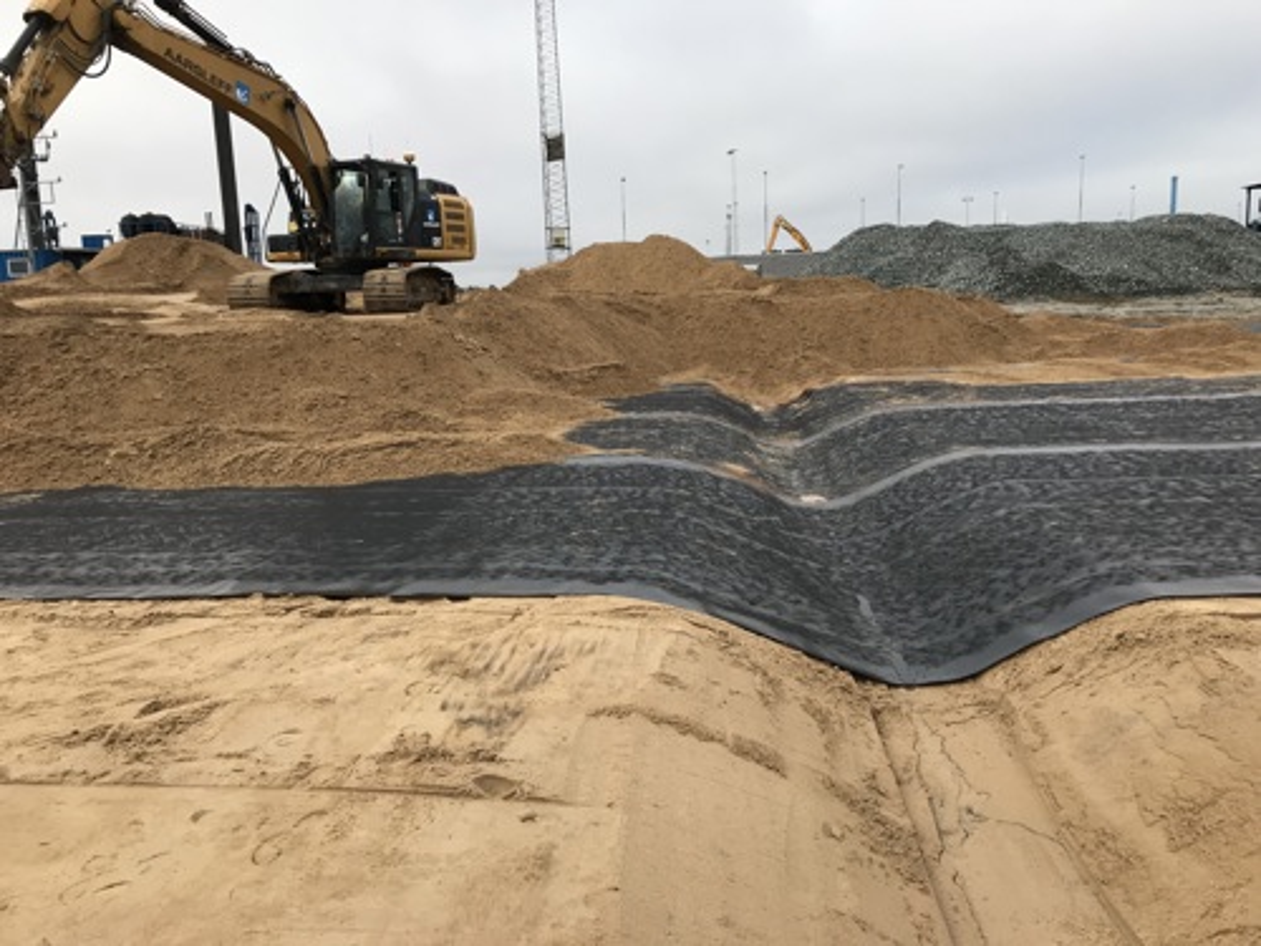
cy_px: 473
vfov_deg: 49.7
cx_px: 630
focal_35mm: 28
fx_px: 1020
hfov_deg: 63.4
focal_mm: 3.99
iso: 20
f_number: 1.8
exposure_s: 1/488
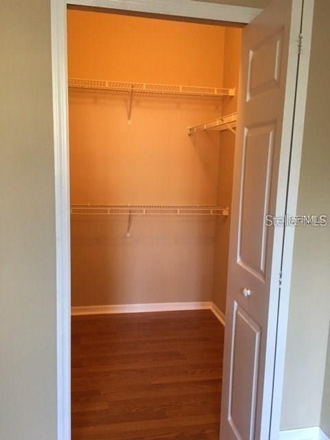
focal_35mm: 29
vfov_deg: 61.7
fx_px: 369
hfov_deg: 48.2
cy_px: 220
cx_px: 165
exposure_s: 1/30
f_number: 2.2
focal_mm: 4.15
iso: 250
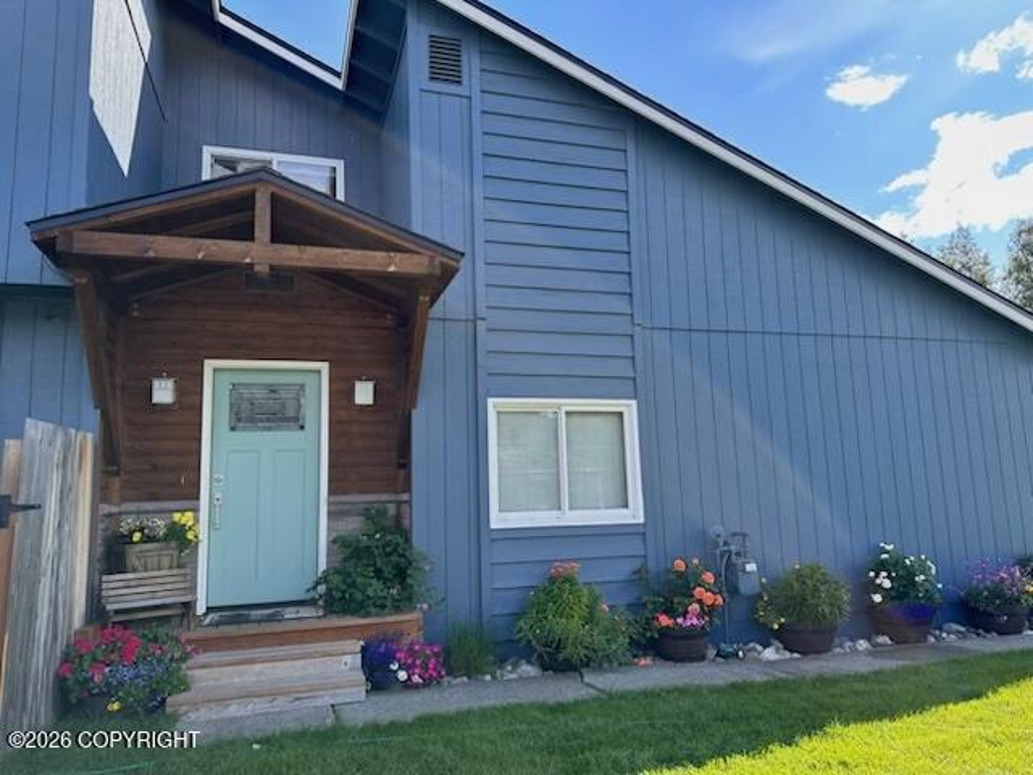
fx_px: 716
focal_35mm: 24
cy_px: 388
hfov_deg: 71.6
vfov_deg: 56.8
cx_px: 516
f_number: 1.78
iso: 80
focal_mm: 6.86
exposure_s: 1/980
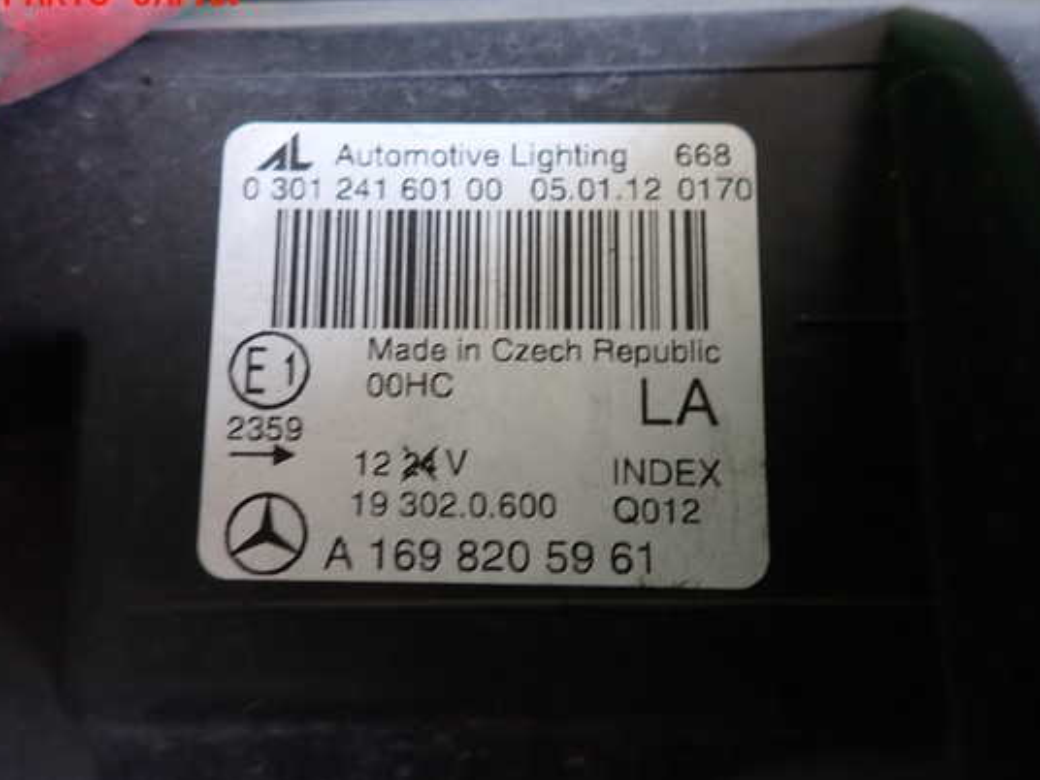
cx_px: 468
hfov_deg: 63.3
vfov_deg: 49.7
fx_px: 841
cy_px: 406
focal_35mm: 28
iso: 125
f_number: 2
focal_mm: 4.5
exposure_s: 1/60
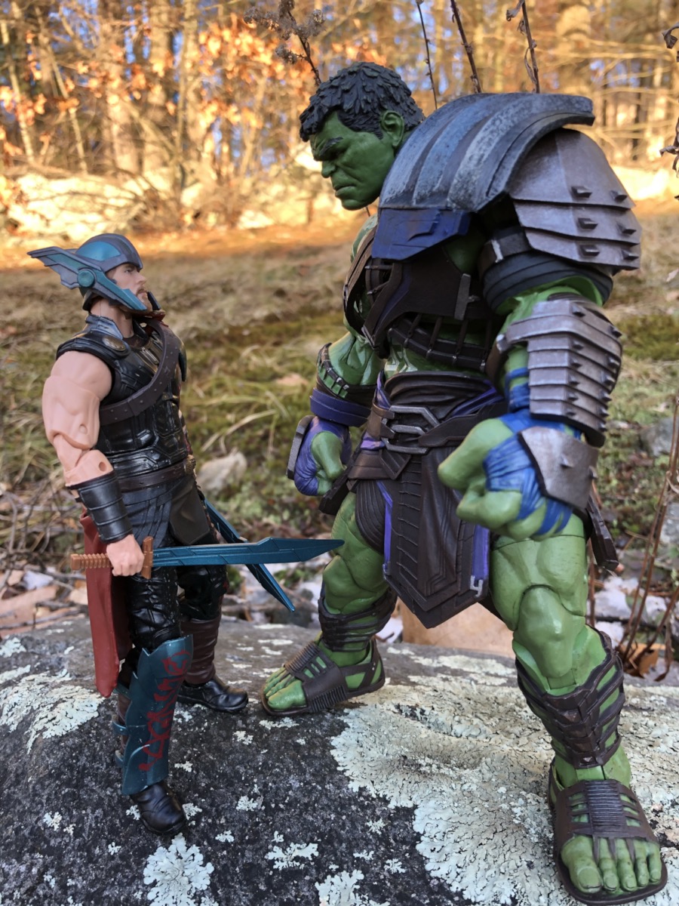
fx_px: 758
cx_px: 340
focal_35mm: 29
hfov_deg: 48.2
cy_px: 453
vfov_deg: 61.7
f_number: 1.8
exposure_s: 1/120
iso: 50
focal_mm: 3.99
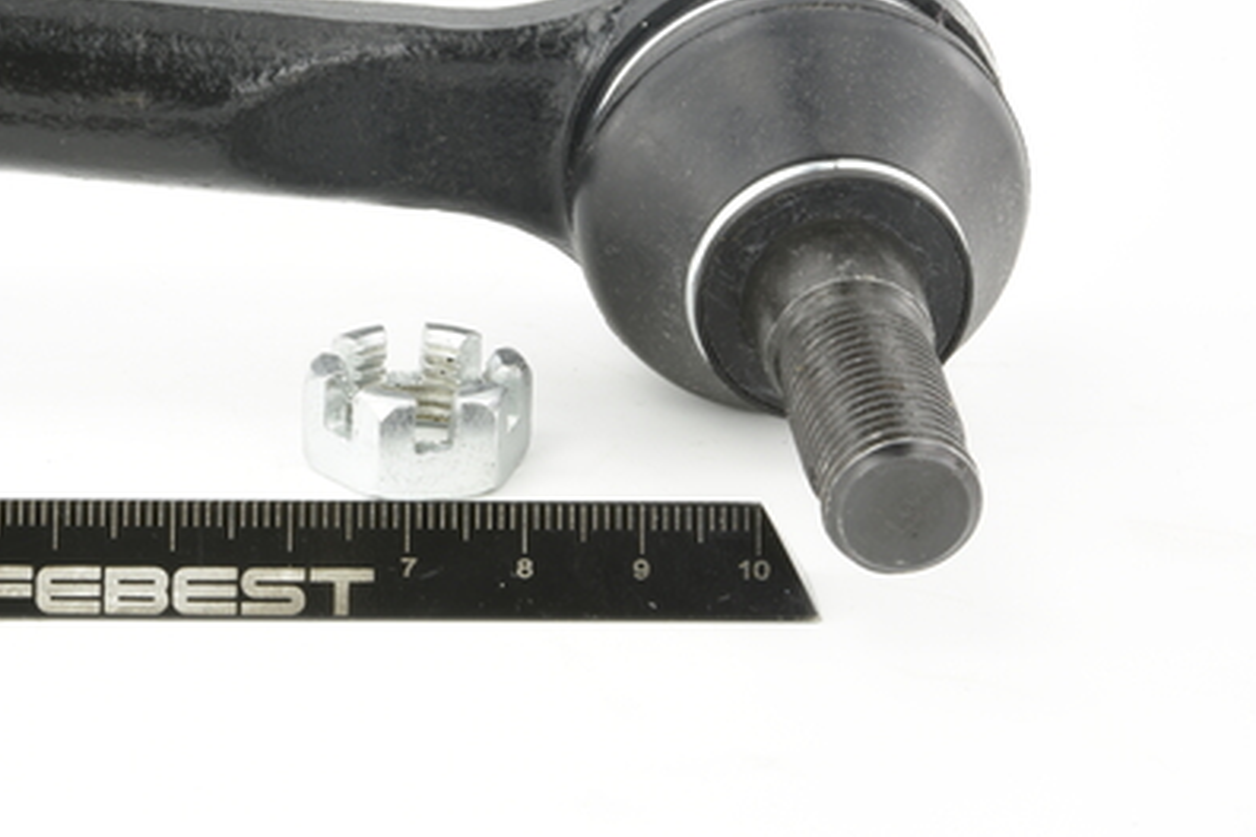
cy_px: 317
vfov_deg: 12.6
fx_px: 3803
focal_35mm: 109
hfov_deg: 18.5
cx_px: 168
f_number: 32
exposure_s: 1/2
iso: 100
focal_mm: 60
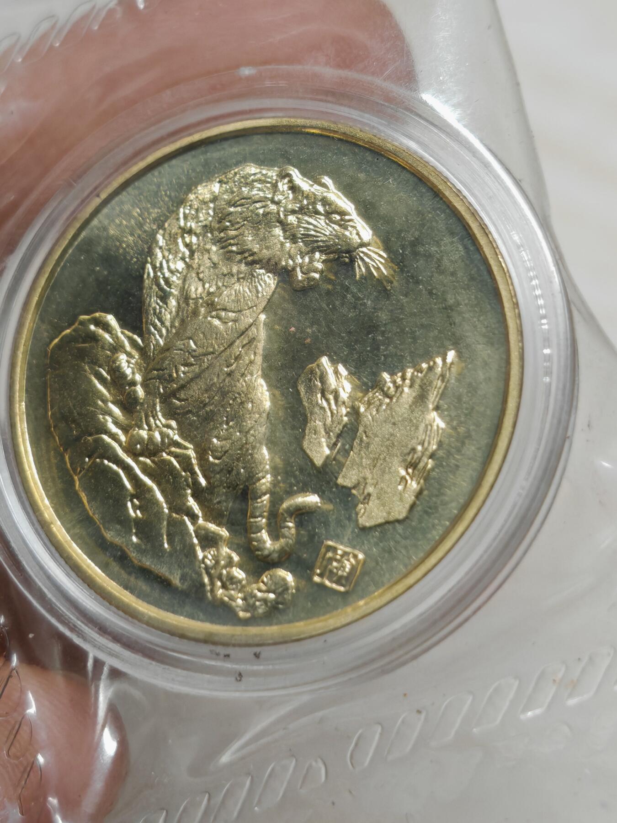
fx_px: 2258
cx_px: 308
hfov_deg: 15.6
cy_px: 412
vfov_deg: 20.7
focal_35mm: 95
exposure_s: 1/100
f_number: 1.6
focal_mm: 7.62
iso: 80
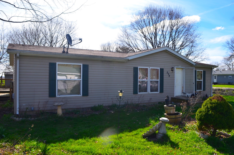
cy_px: 78
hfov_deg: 67.5
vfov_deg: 47.7
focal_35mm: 27
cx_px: 117
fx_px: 175
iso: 110
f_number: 11
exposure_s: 1/125
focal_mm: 18
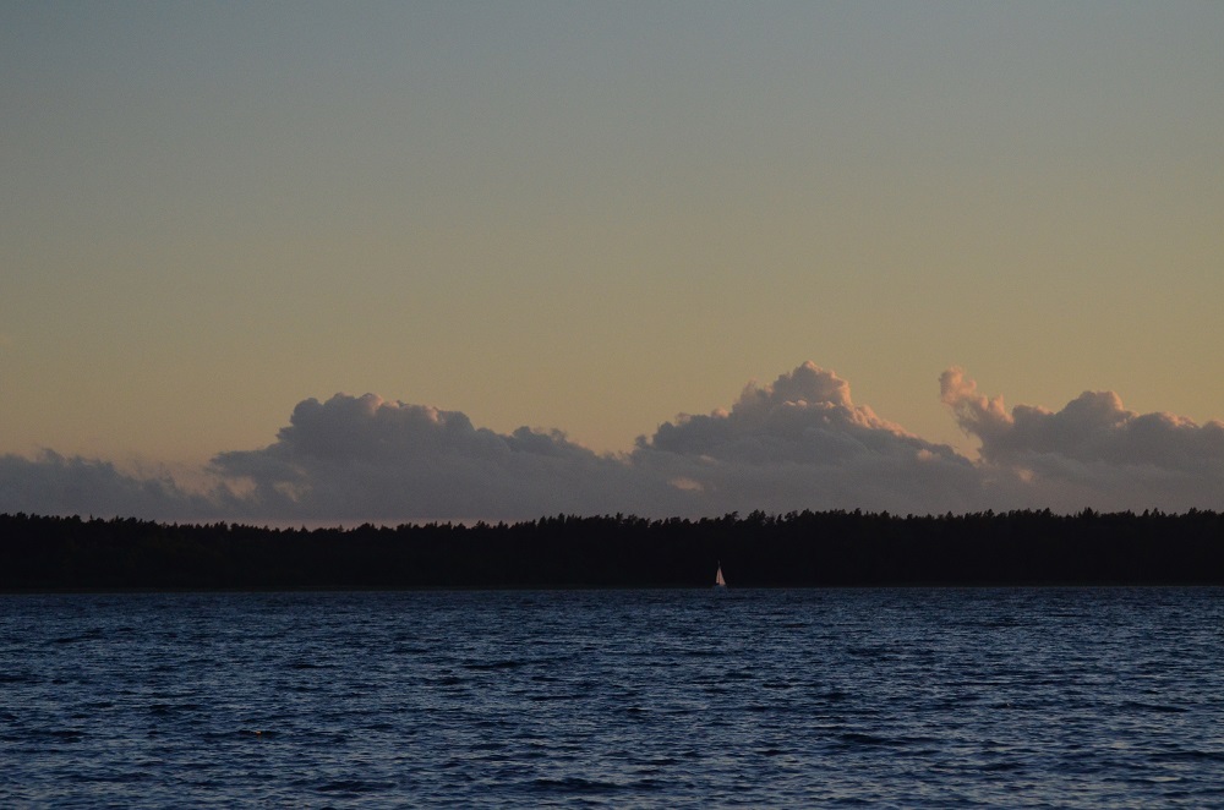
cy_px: 405
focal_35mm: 147
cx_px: 612
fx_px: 4987
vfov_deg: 9.3
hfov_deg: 14.0
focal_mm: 98
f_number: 4.5
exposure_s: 1/8000
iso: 1100
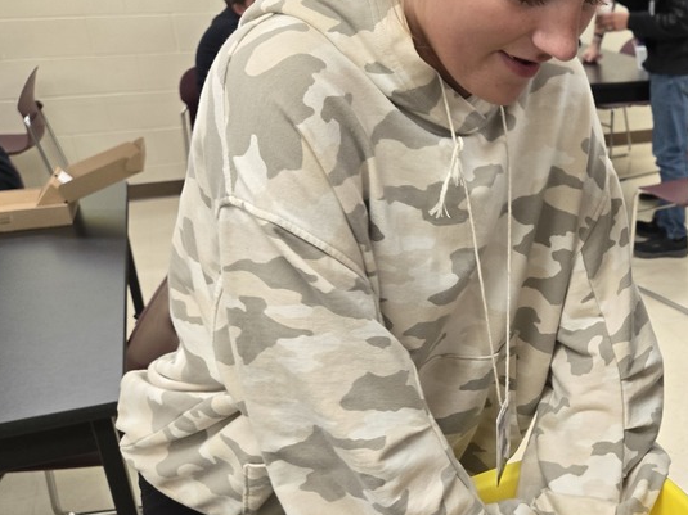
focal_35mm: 44
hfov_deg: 39.5
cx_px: 631
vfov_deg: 32.6
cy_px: 342
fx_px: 874
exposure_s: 1/120
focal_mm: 5.4
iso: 200
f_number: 1.8
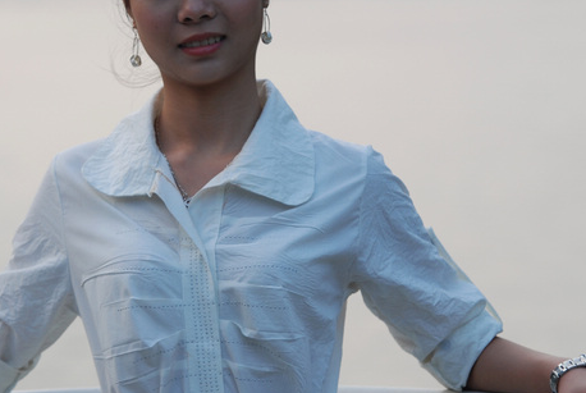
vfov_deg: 5.3
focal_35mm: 258
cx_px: 188
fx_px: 4203
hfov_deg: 8.0
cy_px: 125
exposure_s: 1/250
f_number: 4
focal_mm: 105
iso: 200
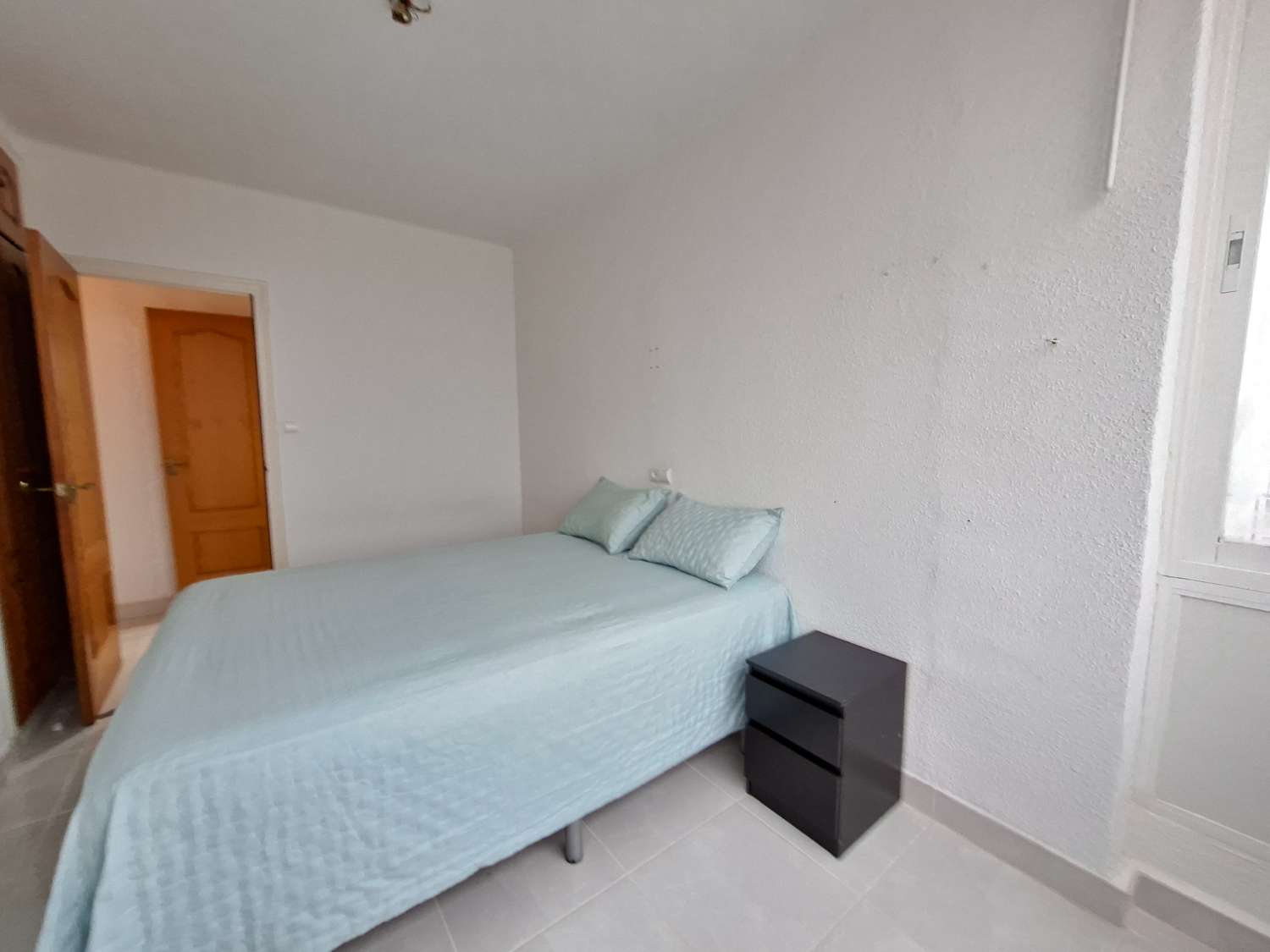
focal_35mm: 13
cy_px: 476
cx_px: 635
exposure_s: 1/24
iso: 160
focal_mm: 1.74
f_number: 2.2
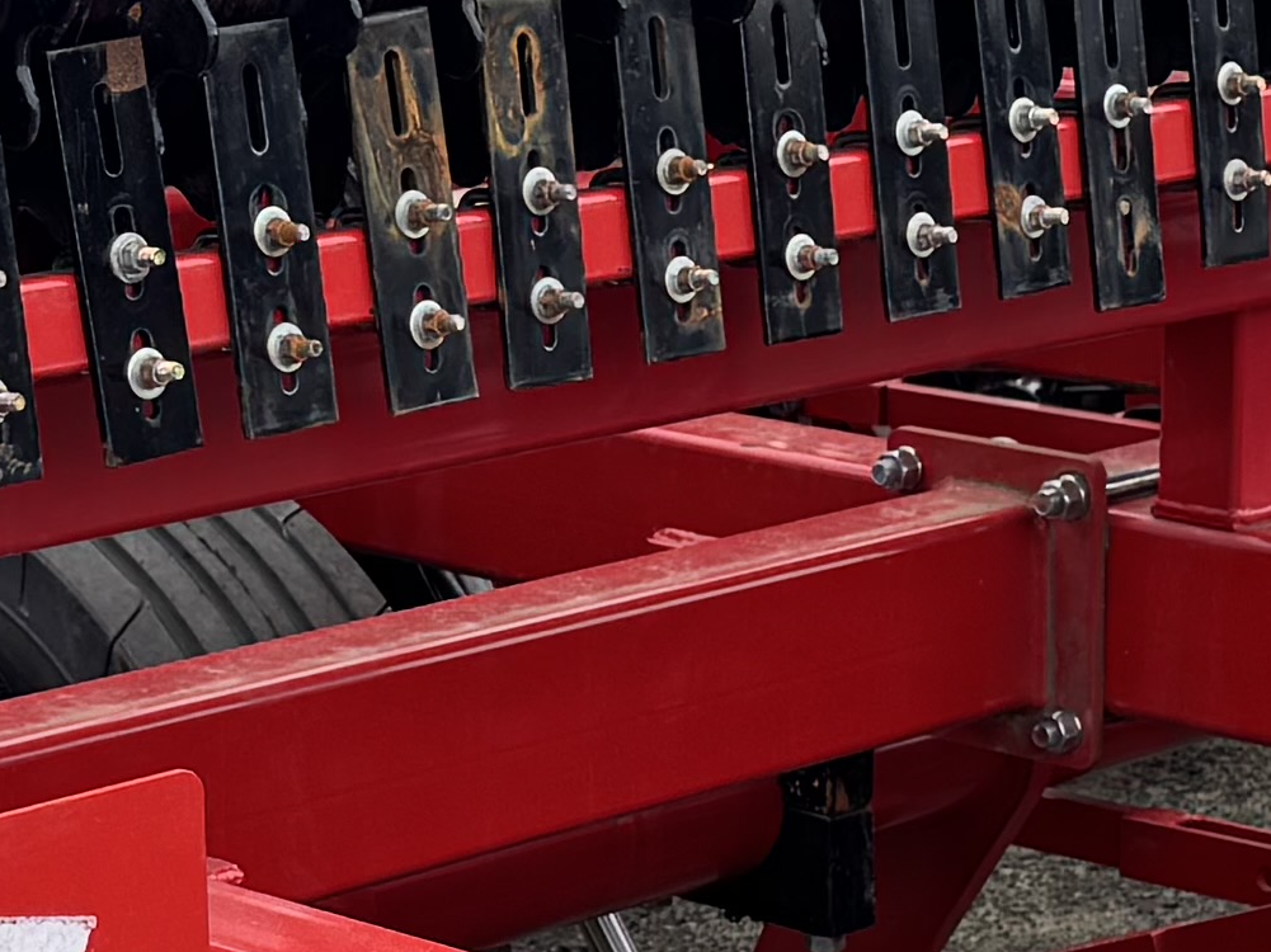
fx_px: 5028
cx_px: 566
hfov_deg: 14.4
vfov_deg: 10.8
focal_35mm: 137
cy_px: 831
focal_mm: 6.76
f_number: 1.78
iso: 80
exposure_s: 1/506
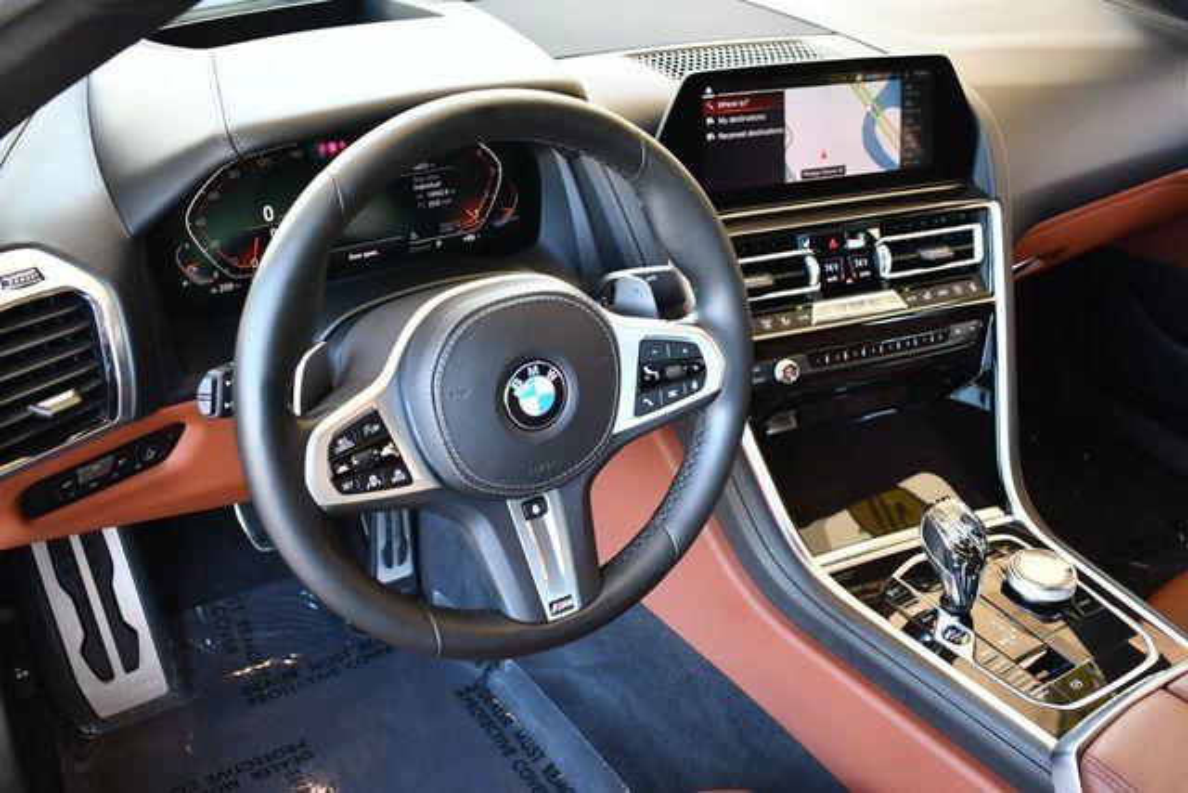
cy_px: 396
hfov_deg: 53.1
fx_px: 1188
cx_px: 594
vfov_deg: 36.9
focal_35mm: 36
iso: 900
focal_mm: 18
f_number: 3.5
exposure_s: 1/125
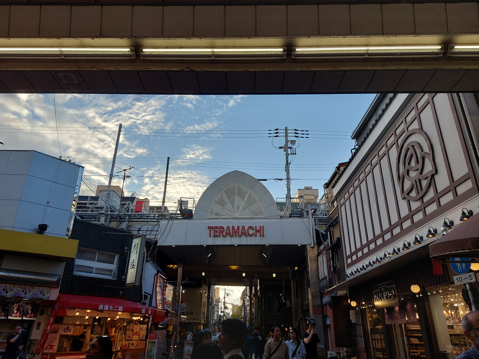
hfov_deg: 71.6
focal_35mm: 24
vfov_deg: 56.8
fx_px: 332
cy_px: 180
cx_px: 240
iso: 25
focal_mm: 5.23
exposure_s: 1/460
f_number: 1.8
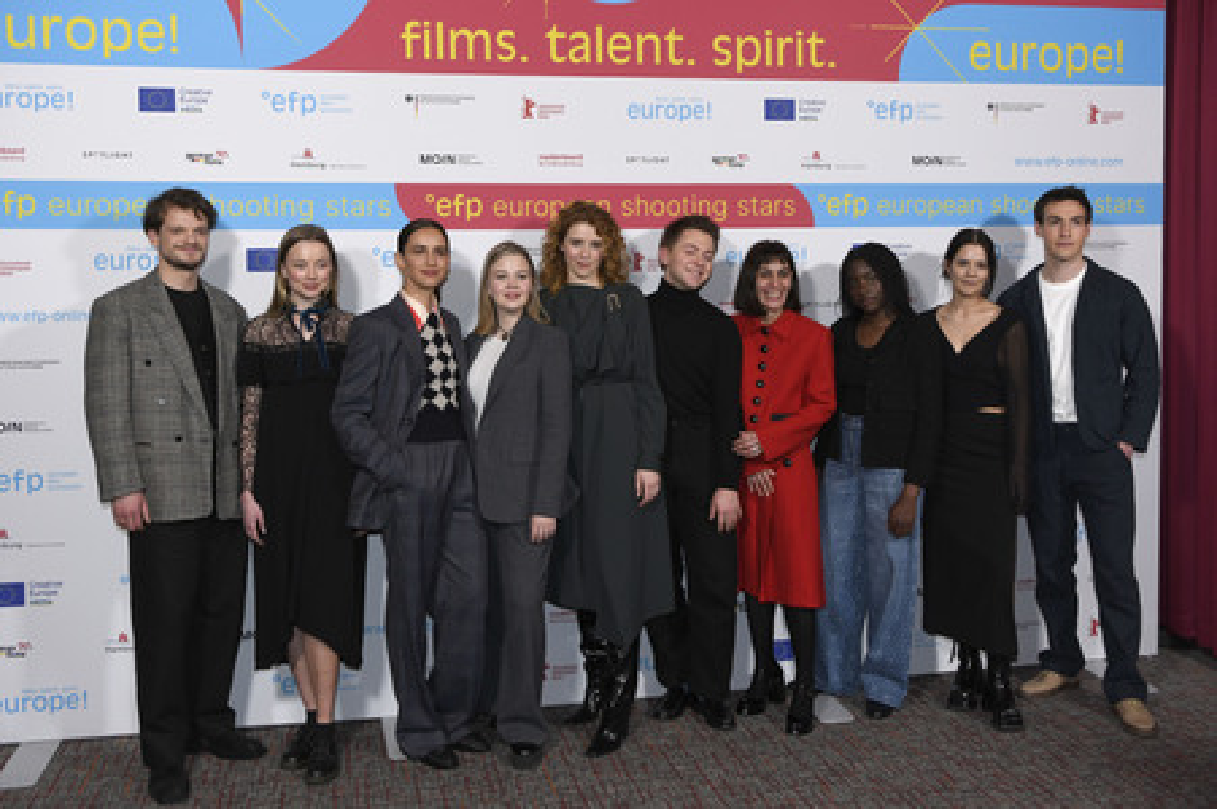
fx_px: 1081
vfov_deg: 41.1
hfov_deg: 58.8
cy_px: 404
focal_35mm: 32
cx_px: 608
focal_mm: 32
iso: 800
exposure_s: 1/200
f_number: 4
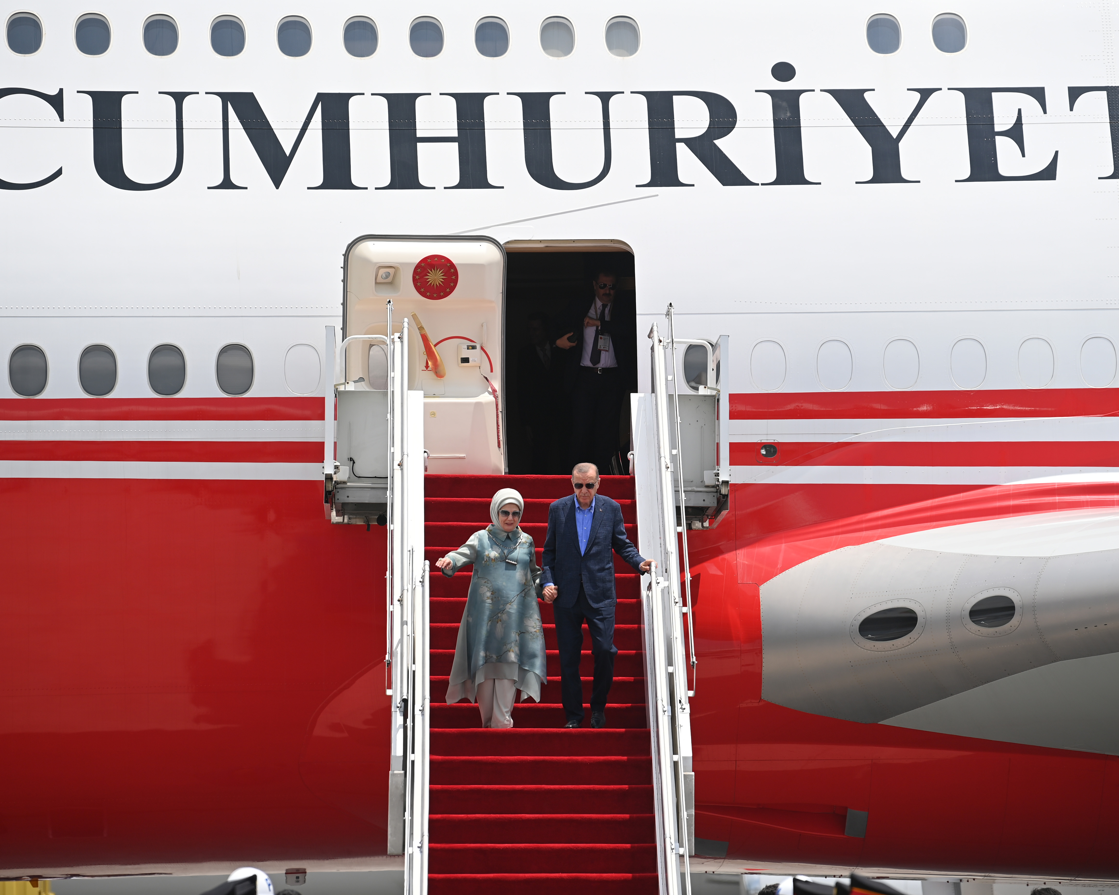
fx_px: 6922
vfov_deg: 7.4
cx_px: 603
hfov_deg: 9.2
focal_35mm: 209
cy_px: 448
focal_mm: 185
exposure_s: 1/1600
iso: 100
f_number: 4
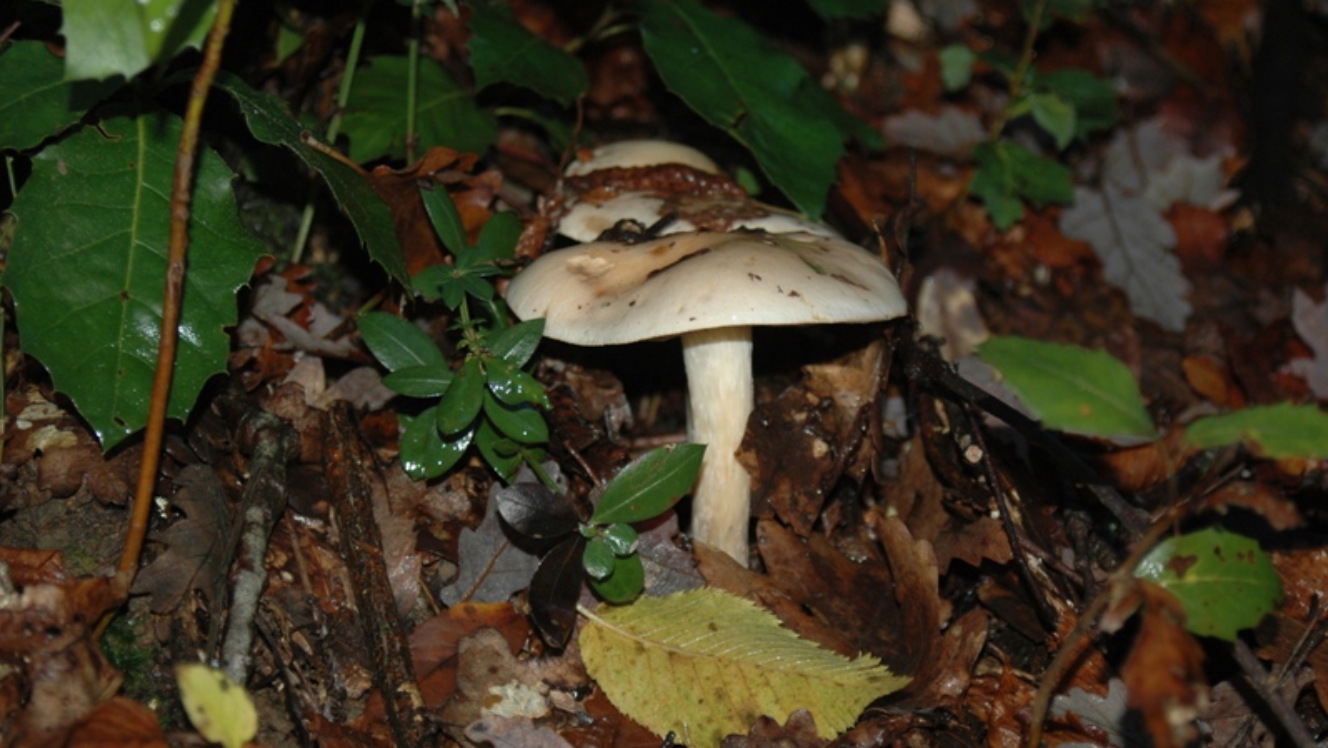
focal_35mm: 126
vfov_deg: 9.6
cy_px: 391
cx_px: 665
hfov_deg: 17.0
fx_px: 4439
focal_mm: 80
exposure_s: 1/60
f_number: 5.6
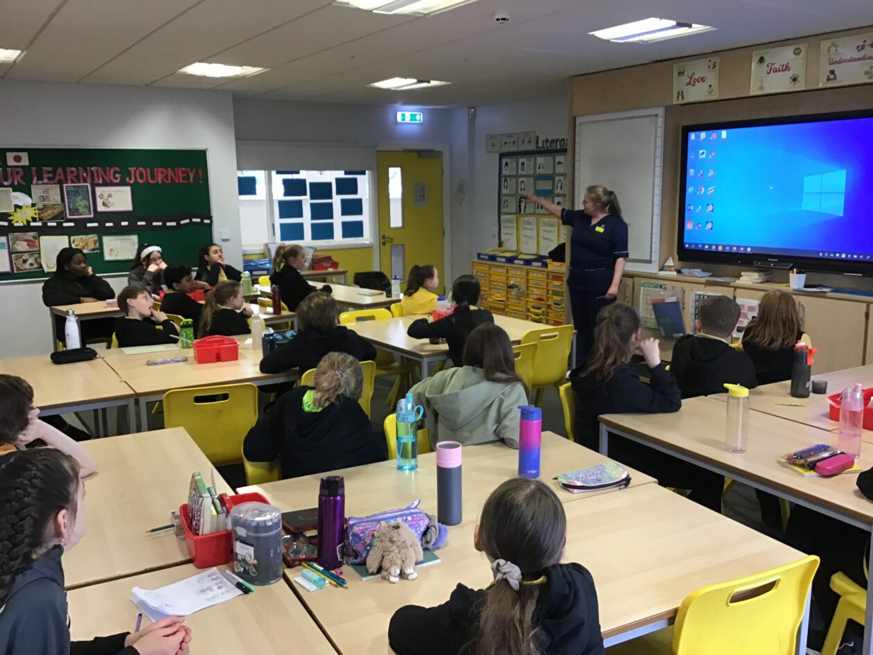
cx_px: 436
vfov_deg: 45.4
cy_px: 328
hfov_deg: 58.4
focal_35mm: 31
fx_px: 782
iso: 100
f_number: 2.4
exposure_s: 1/33
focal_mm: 3.3
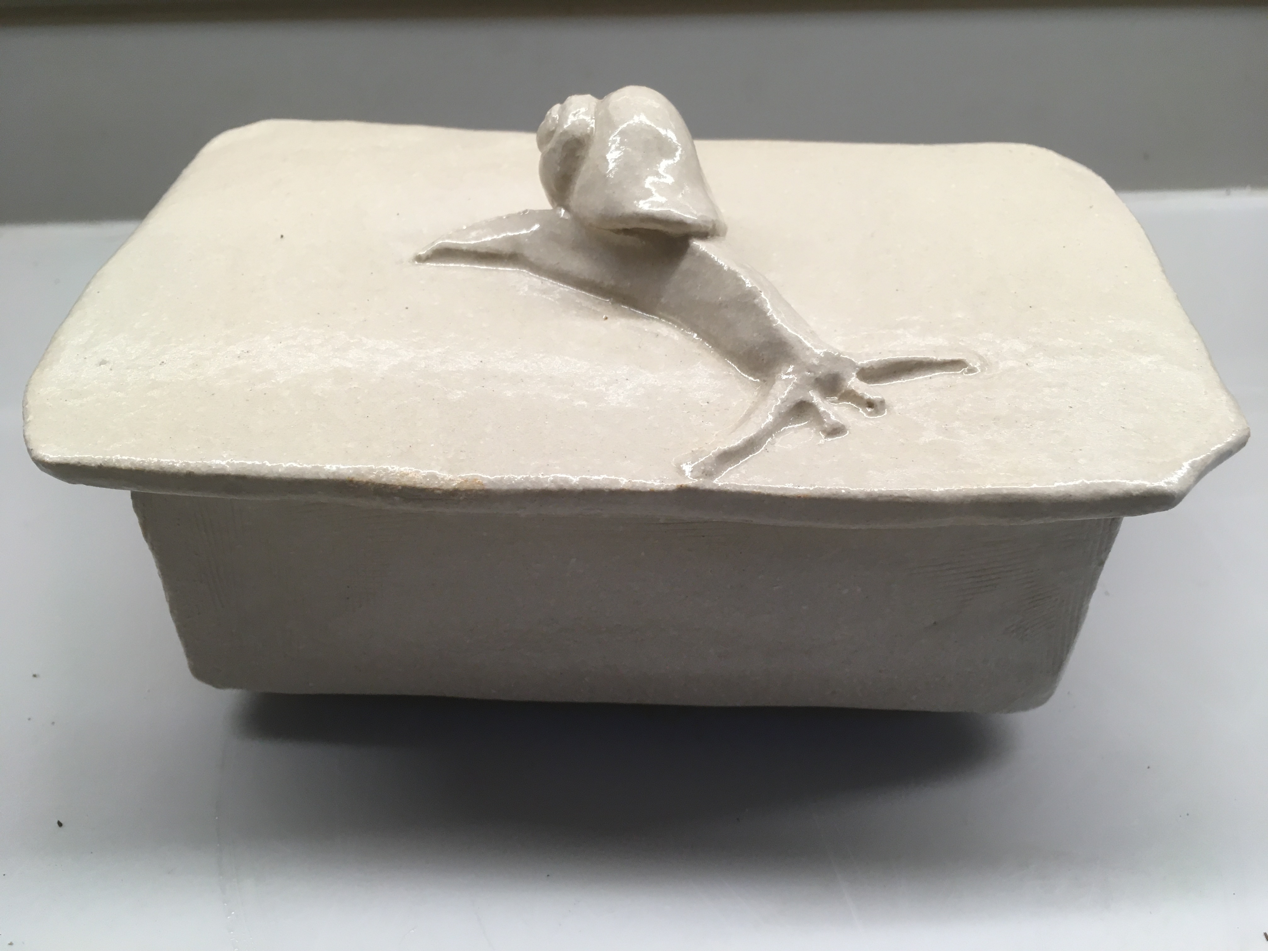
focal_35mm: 29
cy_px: 476
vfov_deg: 48.2
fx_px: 1062
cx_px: 634
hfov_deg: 61.7
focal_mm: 4.15
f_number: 2.2
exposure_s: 1/33
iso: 50
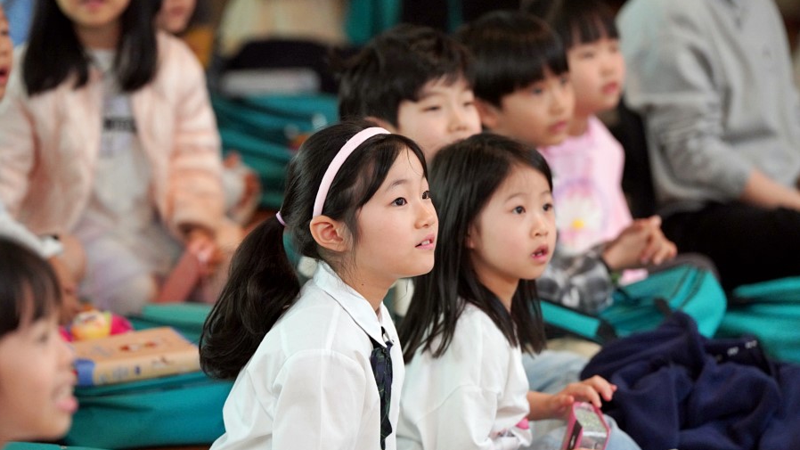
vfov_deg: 5.8
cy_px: 246
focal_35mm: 210
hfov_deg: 10.3
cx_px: 400
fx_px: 4454
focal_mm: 200
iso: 5000
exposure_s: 1/250
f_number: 4
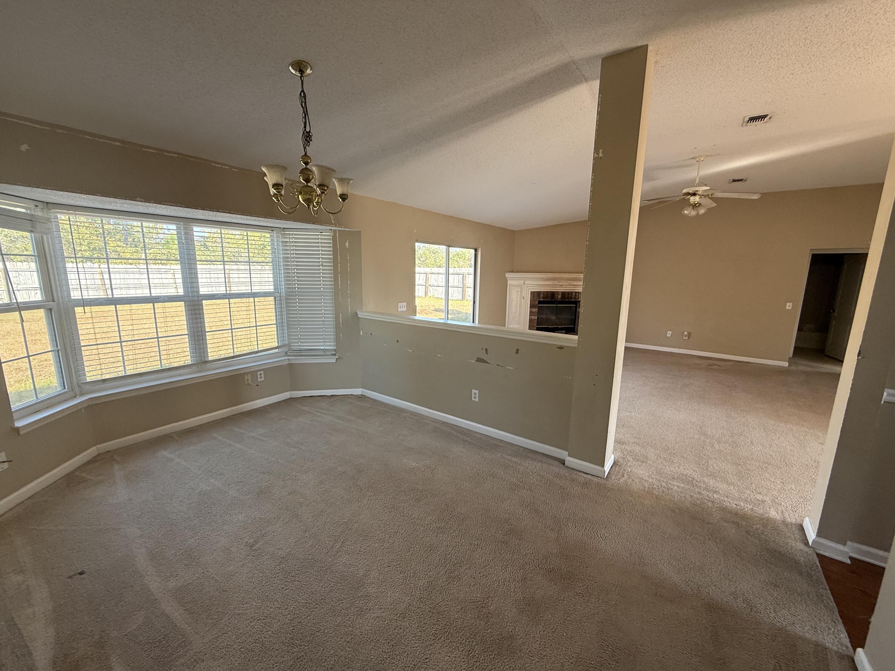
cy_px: 336
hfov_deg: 102.1
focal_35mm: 14
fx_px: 362
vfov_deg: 85.7
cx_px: 448
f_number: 2.2
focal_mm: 2.22
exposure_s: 1/99
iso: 100
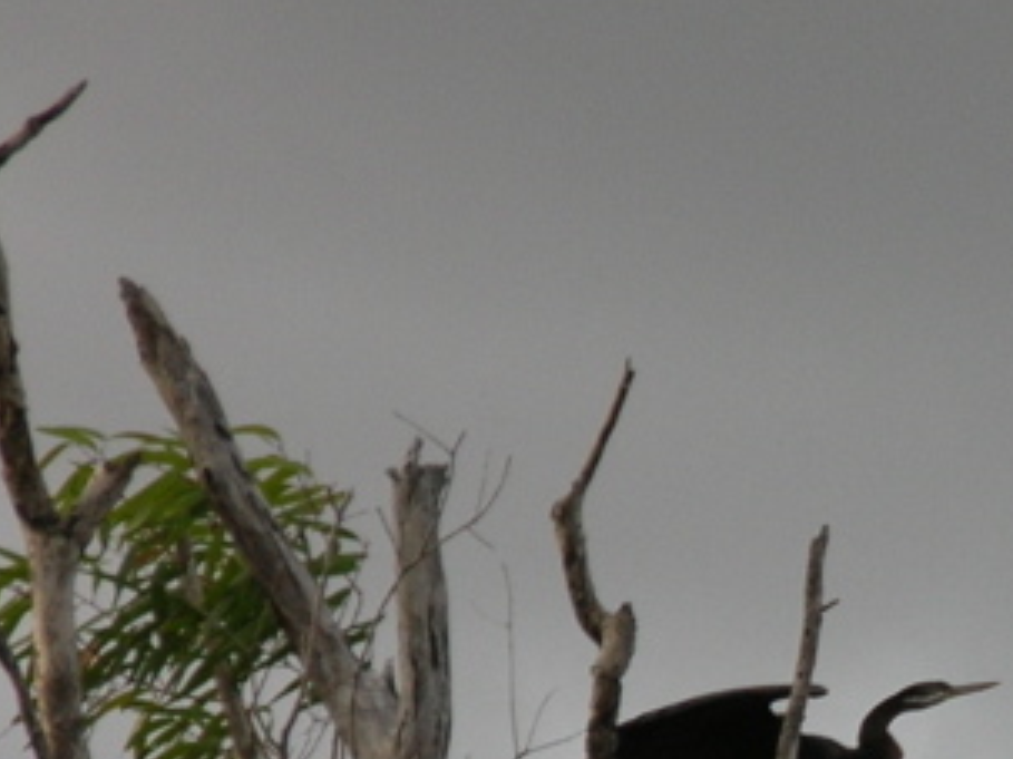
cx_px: 849
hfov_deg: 3.1
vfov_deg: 2.3
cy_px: 682
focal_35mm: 641
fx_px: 18751
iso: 50
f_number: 4.4
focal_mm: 50
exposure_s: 1/118
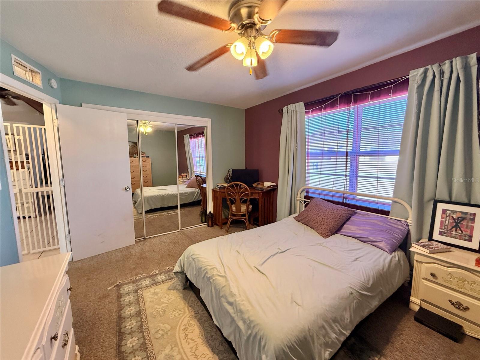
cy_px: 180
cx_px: 240
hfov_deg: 102.1
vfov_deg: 85.7
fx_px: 194
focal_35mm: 14
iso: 400
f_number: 2.2
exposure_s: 1/94
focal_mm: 2.22
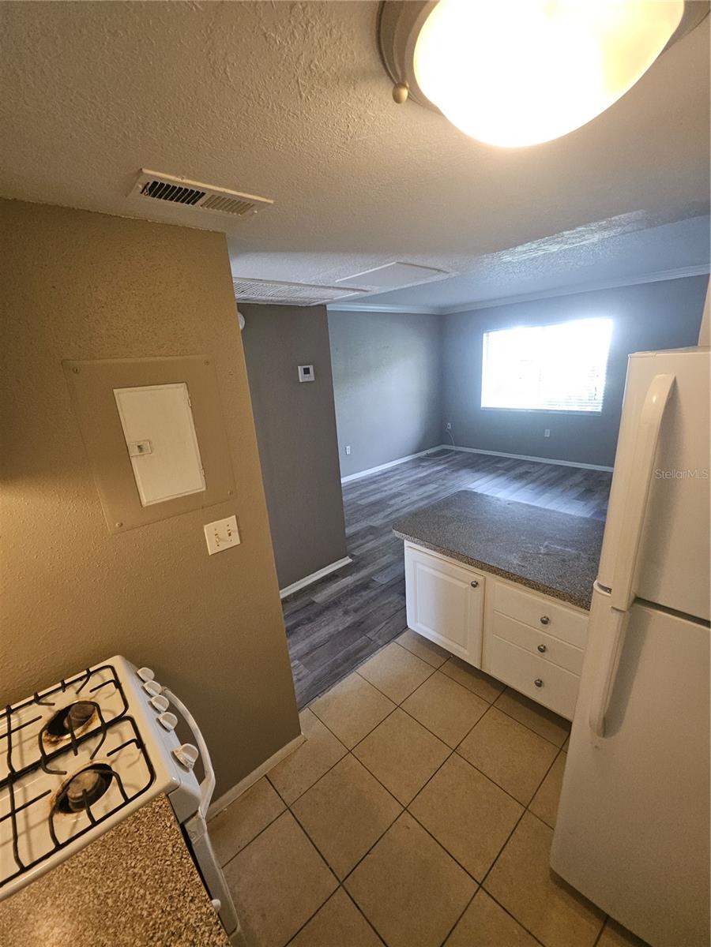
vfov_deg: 106.2
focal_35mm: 13
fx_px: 356
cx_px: 356
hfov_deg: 89.9
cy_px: 474
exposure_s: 1/60
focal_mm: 1.7
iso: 250
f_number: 2.2
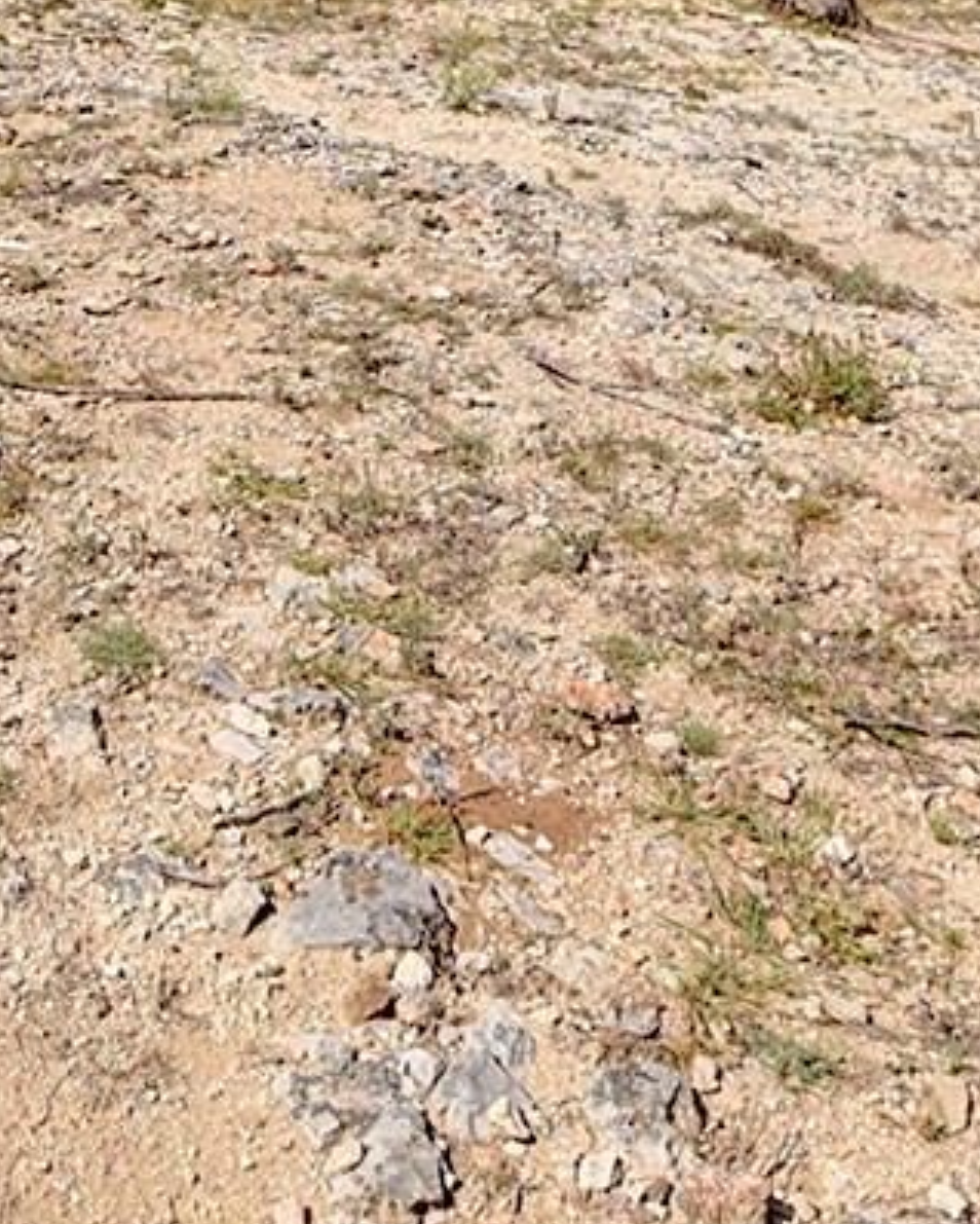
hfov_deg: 29.6
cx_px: 351
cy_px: -429
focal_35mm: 51
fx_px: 1848
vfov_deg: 28.7
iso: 320
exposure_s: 1/2500
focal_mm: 12
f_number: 6.3
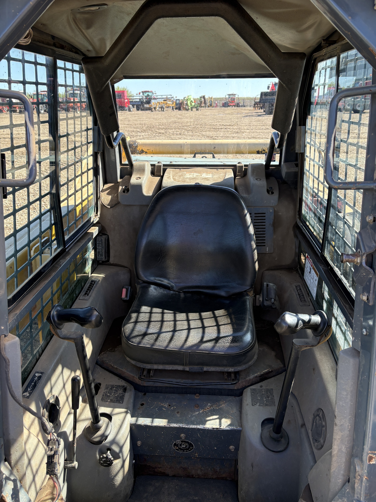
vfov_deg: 67.3
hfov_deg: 53.1
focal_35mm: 26
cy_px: 251
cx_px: 188
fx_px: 377
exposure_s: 1/552
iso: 64
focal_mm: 5.96
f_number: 1.6
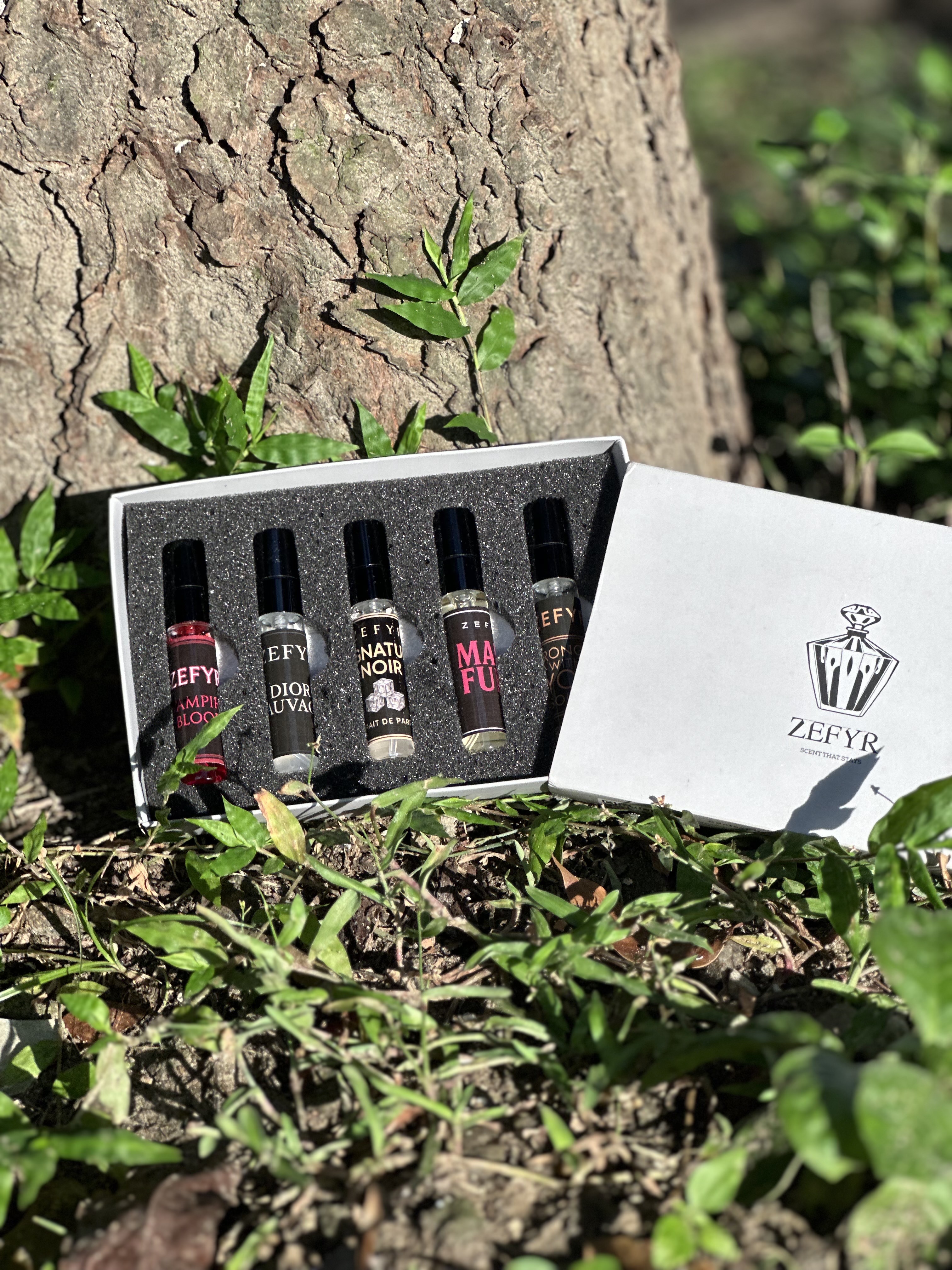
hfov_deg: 19.1
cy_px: 635
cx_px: 476
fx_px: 2824
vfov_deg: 25.3
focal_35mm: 77
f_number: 2.8
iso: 25
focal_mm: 9
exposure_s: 1/247
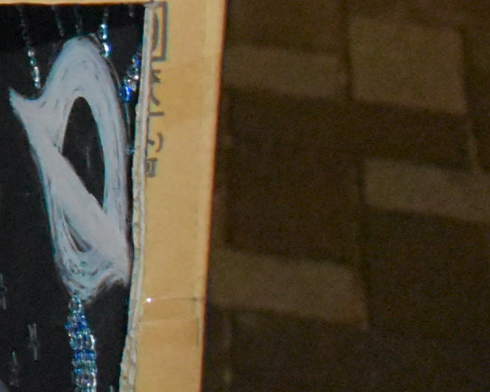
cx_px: -1053
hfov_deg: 7.4
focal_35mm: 228
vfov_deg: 6.7
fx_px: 3307
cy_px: -179
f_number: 3.8
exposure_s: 1/60
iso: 6400
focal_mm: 24
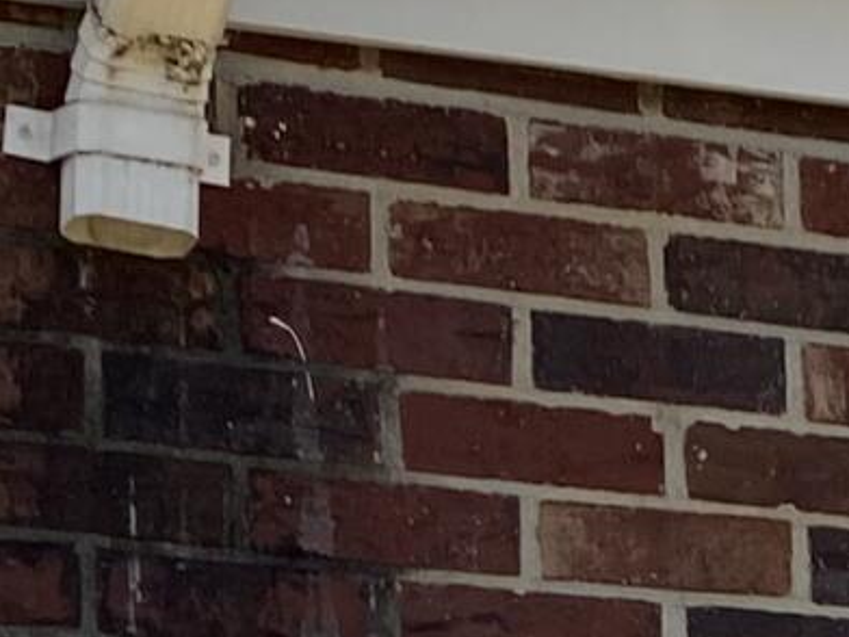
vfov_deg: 7.2
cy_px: 1237
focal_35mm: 199
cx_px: 613
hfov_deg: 9.9
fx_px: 4881
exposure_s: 1/2571
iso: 32
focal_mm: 4.25
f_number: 1.8
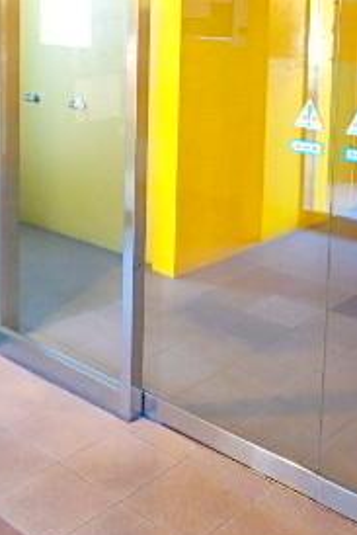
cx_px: 170
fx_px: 758
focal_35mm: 51
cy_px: 92
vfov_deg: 37.2
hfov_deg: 26.5
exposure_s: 1/15
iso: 800
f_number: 3.5
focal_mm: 3.7
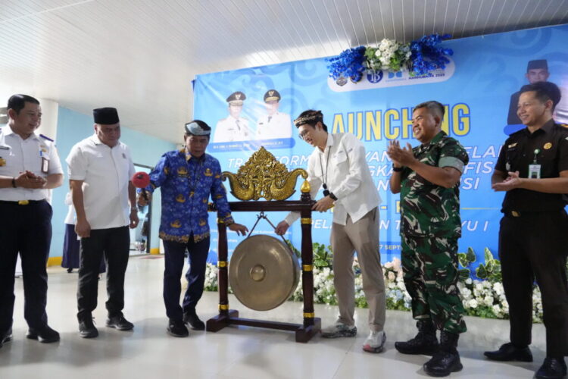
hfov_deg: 73.7
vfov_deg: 53.1
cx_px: 284
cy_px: 190
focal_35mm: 24
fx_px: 379
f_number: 6.3
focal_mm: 24
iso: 20000
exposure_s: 1/100
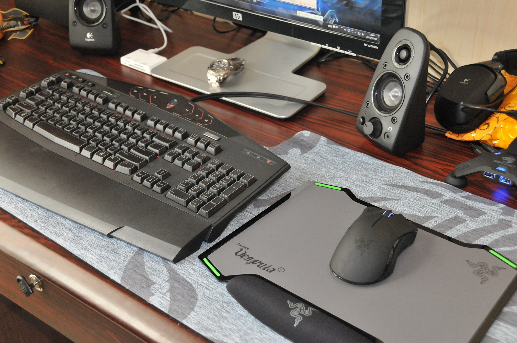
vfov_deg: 28.0
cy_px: 172
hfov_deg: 41.2
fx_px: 688
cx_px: 258
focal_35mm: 48
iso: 1600
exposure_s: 1/80
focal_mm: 32
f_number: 5.6
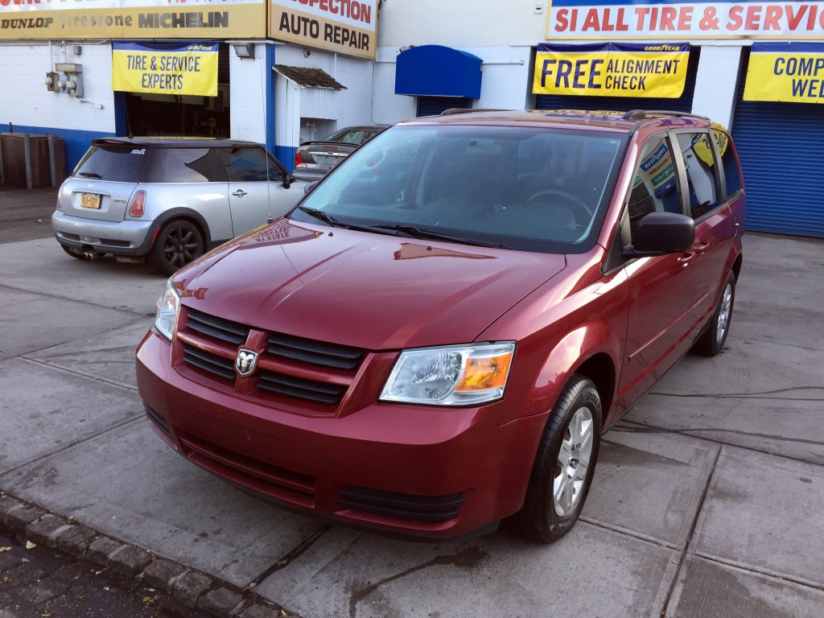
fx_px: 690
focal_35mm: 29
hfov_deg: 61.7
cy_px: 309
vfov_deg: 48.2
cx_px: 412
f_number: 2.2
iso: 40
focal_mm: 4.15
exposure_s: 1/120
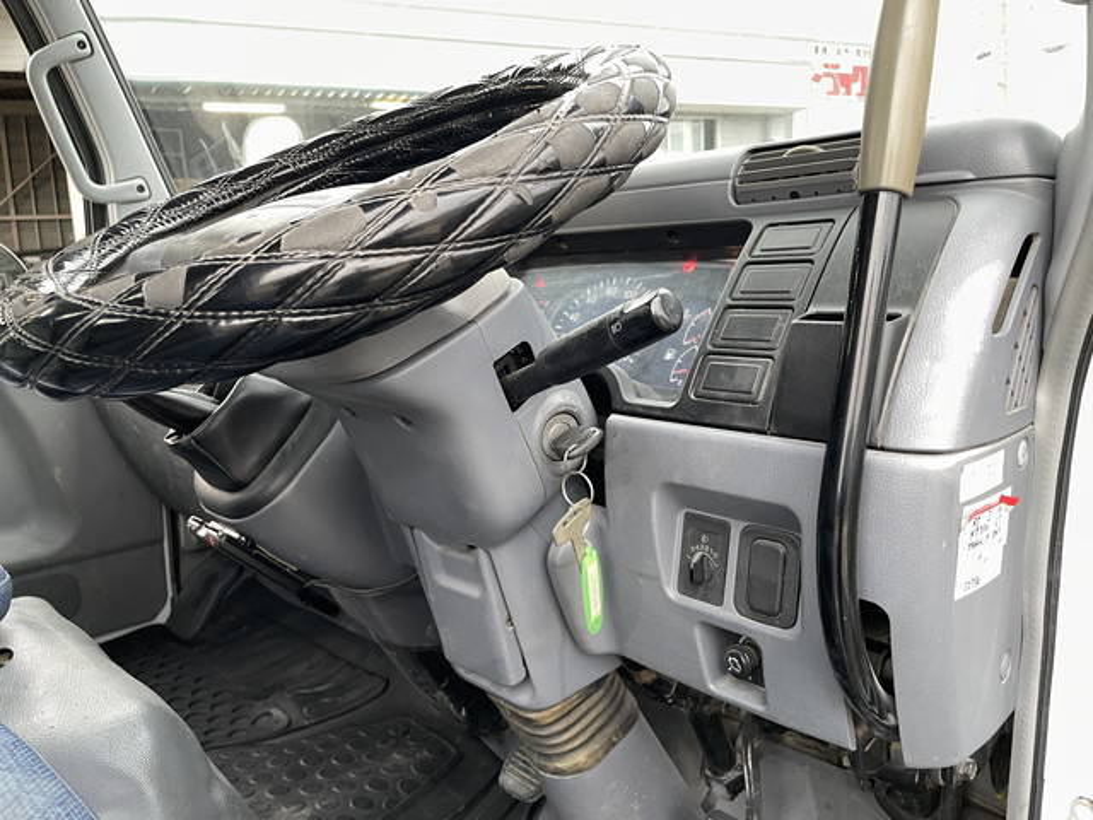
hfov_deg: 67.3
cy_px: 410
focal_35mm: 26
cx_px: 546
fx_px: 821
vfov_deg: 53.1
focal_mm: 4.2
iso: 160
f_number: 1.6
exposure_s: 1/60
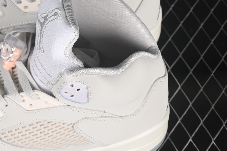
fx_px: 996
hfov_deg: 12.9
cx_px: 26
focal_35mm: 158
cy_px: 42
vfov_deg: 8.7
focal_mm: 50
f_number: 7.1
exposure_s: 1/80
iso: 160
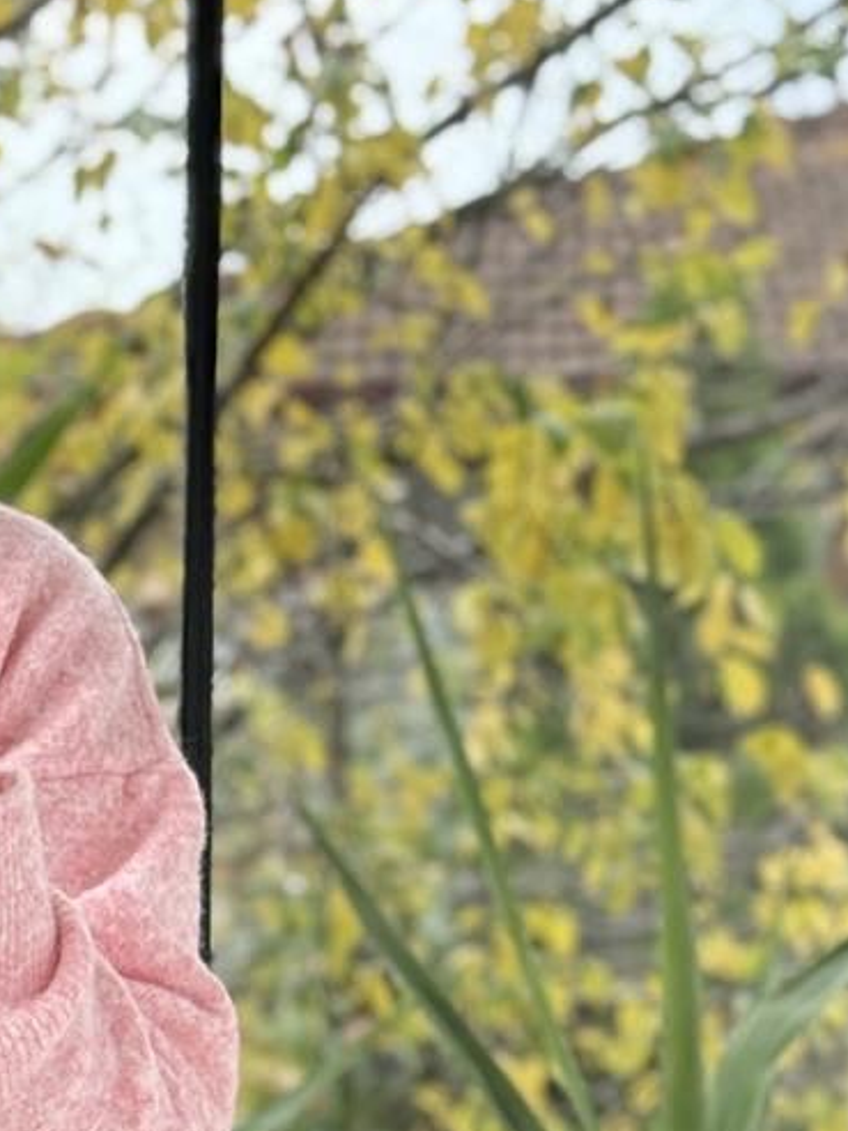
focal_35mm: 130
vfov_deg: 14.9
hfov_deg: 11.2
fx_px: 4246
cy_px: 1134
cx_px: -200
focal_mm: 6.76
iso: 100
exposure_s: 1/243
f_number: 1.78
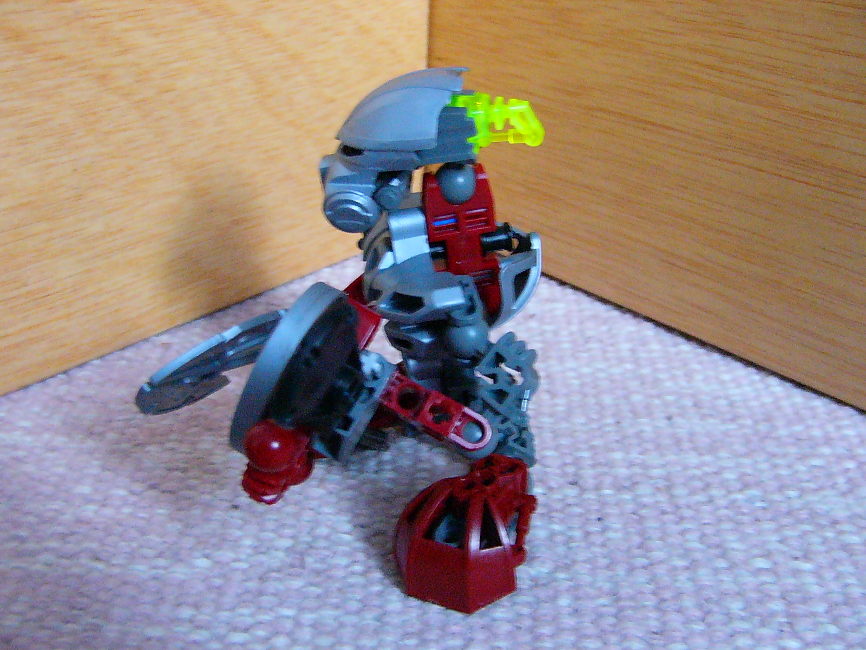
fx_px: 1126
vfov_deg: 32.2
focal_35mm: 45
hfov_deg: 42.1
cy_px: 325
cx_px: 433
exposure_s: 1/15
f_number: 2.8
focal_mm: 5.9
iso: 400
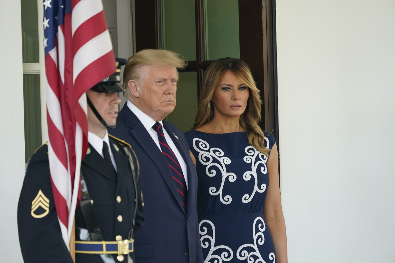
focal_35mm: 400
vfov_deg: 3.4
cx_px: 198
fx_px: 4389
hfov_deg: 5.2
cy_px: 132
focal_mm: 400
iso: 2000
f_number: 5.6
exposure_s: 1/500
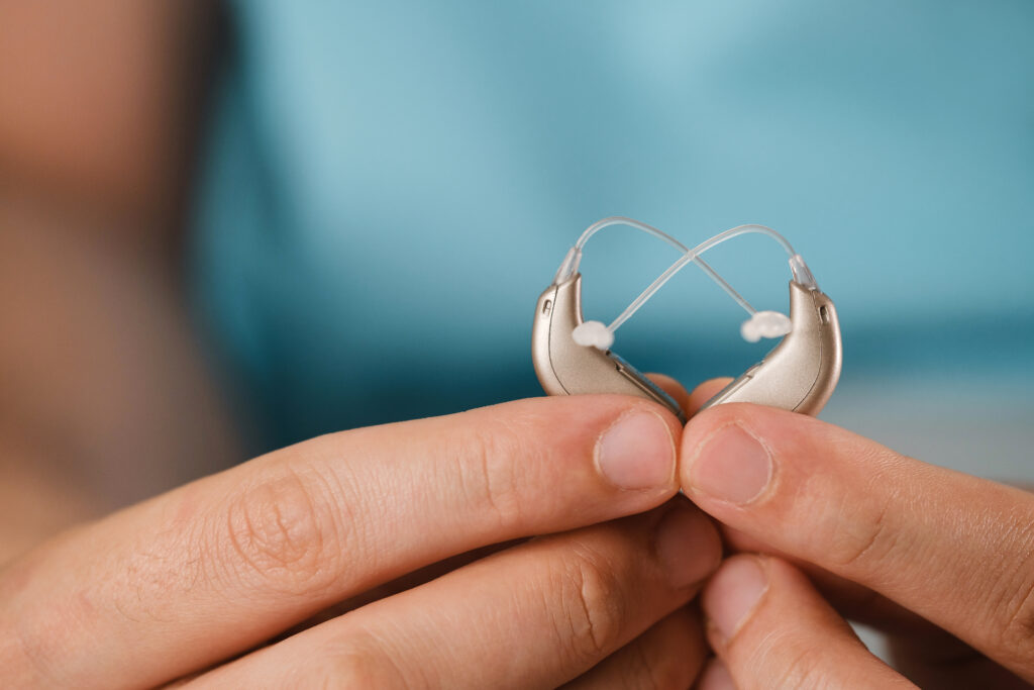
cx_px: 517
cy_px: 345
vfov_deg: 11.4
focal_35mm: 120
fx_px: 3447
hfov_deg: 17.1
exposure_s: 1/250
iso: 640
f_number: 3.2
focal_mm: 80
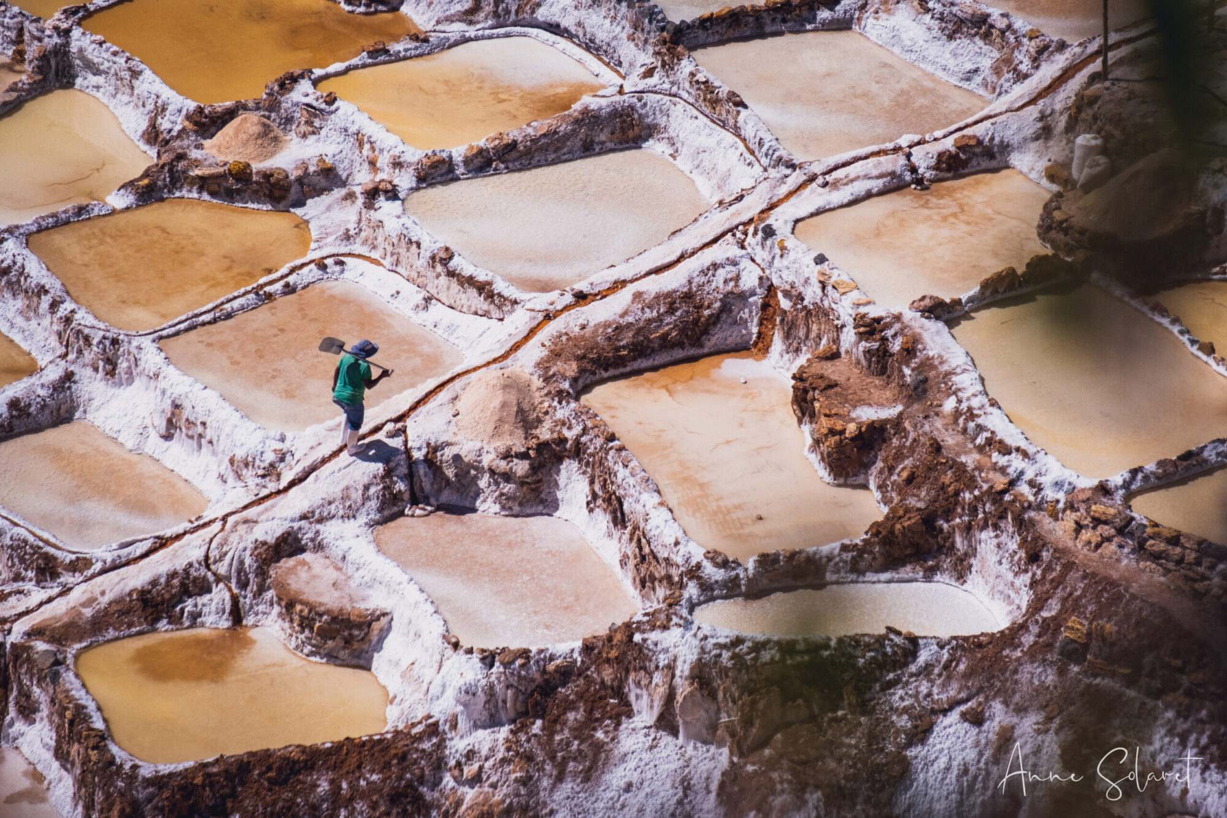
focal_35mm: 300
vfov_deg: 4.6
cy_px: 409
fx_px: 10226
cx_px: 614
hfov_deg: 6.9
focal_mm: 200
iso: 400
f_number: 5.6
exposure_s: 1/4400
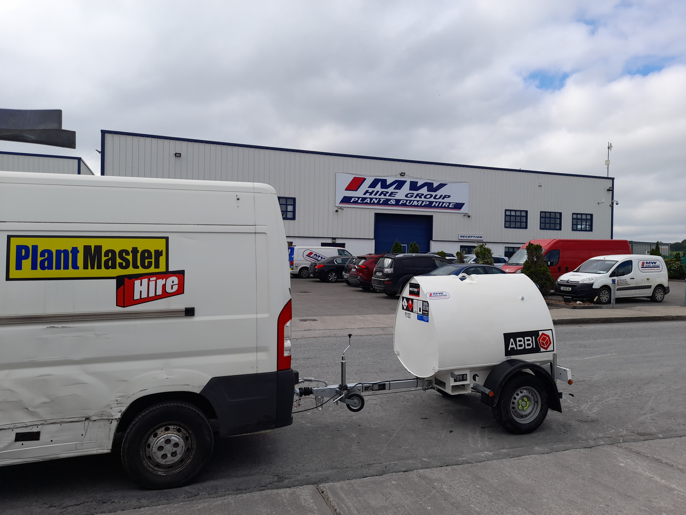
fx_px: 495
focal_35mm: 25
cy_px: 258
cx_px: 343
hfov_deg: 69.4
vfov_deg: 54.9
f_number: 2
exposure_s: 1/833
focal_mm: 4.6
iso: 20
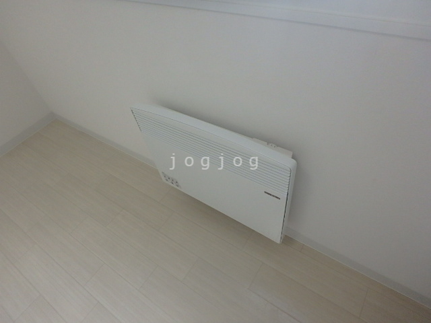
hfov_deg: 79.0
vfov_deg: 63.4
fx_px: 261
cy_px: 162
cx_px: 216
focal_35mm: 21
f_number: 3.5
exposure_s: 1/250
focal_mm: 3.7
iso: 400
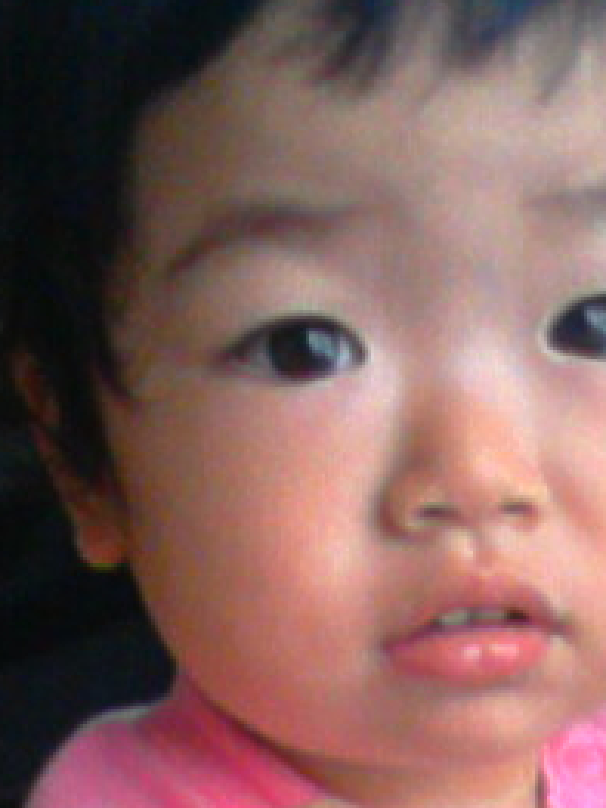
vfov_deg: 25.7
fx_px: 1656
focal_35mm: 71
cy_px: 848
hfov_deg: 20.7
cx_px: 374
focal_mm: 1.5
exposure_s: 1/33.3
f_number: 2.8
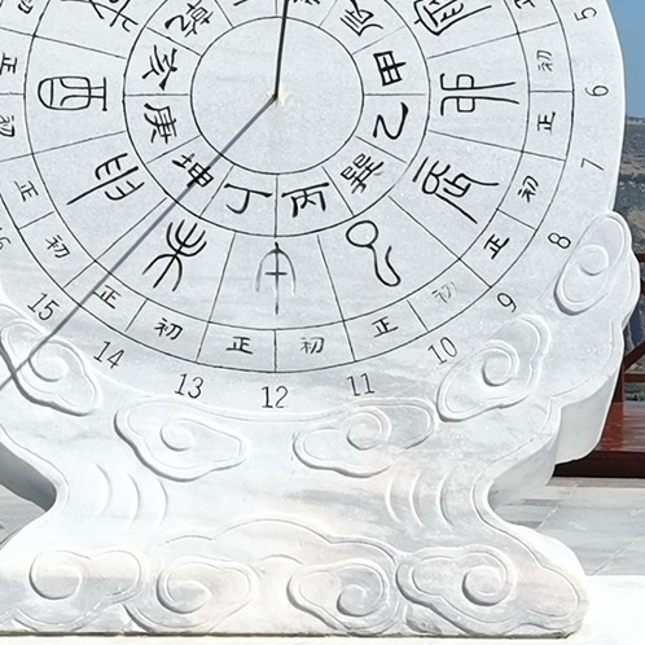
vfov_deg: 14.2
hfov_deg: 14.2
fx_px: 2593
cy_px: 271
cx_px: 284
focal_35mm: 123
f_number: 1.9
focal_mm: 6.71
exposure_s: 1/4444
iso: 50
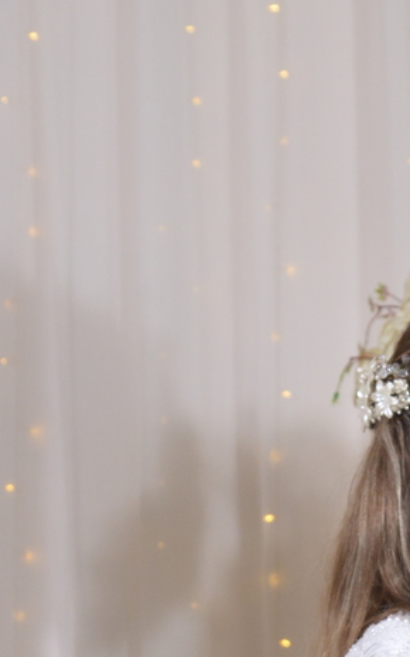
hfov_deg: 6.0
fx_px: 3886
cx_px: 680
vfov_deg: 9.2
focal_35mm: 217
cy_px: 1197
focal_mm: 55
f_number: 6.3
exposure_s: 1/100
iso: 1100
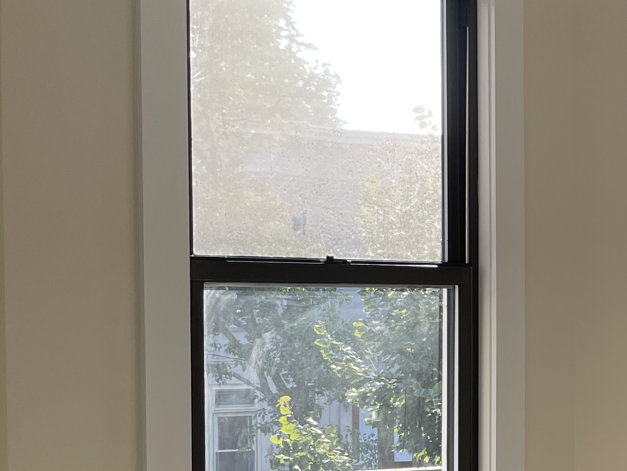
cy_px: 351
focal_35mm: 76
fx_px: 1377
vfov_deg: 19.3
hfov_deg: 22.0
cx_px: 892
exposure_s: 1/266
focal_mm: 4.2
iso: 32
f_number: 1.6
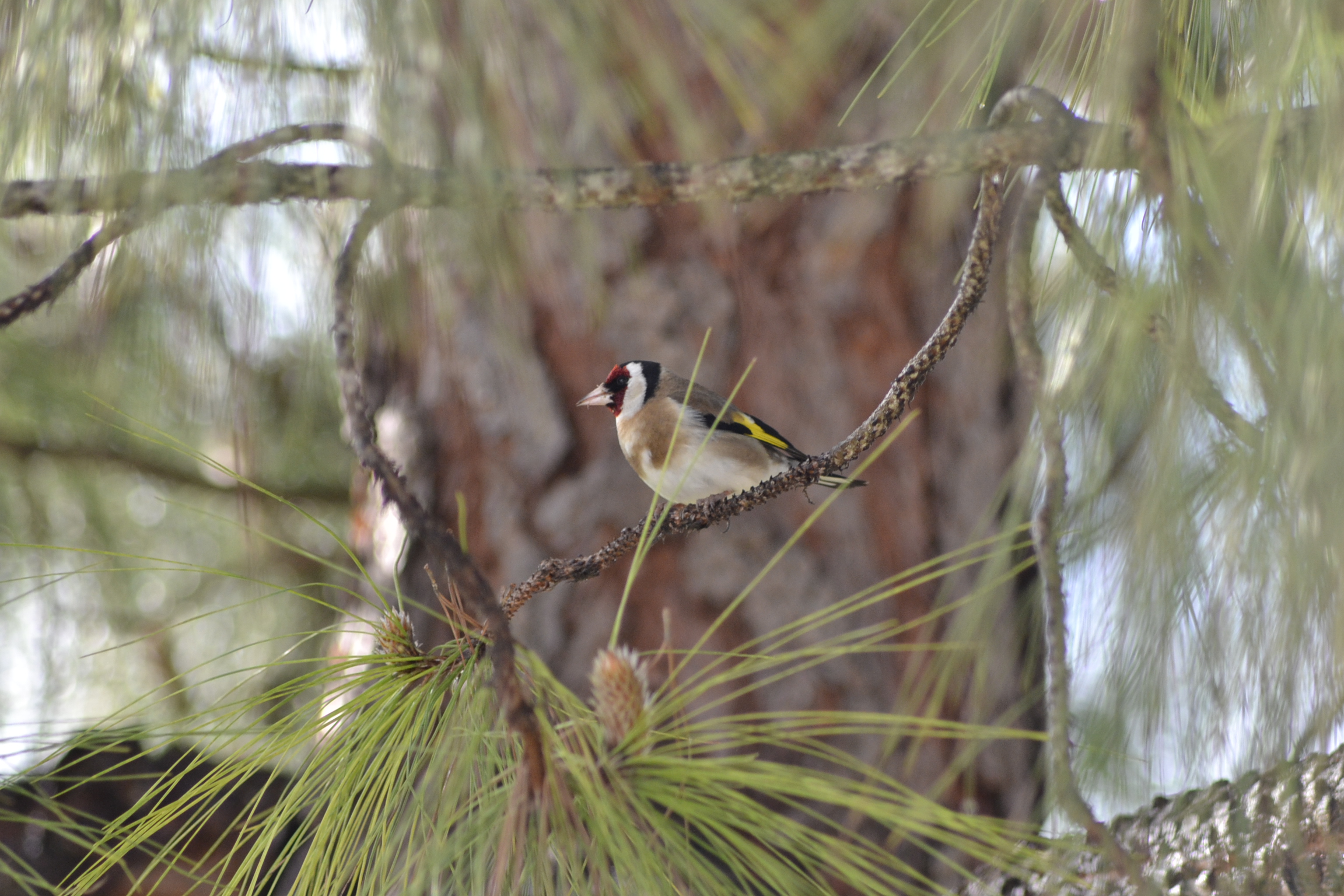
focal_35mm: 330
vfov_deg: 4.2
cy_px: 448
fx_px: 12319
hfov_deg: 6.2
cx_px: 672
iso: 800
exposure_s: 1/320
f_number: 6.3
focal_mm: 220
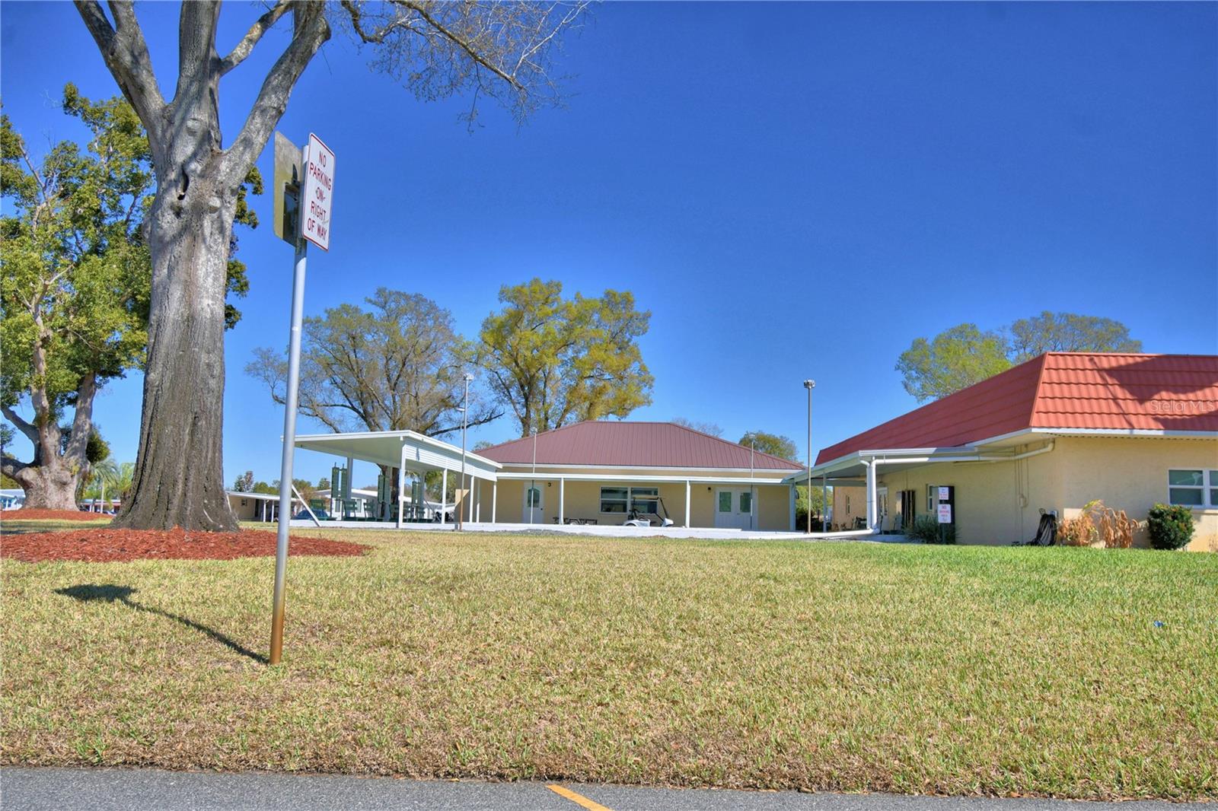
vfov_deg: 43.6
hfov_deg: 61.9
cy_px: 406
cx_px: 609
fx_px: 1015
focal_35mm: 30
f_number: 5.6
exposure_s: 1/1000
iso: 100
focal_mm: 20
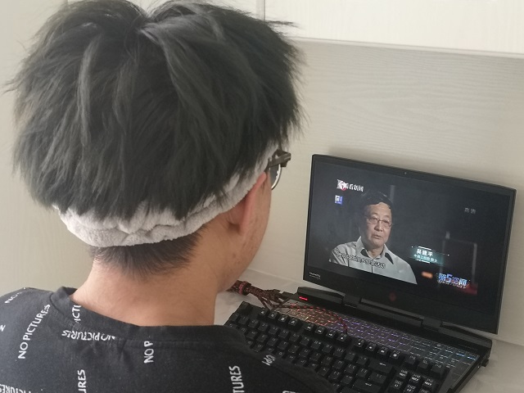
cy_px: 196
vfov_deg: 30.3
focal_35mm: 48
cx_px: 262
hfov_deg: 39.7
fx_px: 727
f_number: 1.8
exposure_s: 1/33.3
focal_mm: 3.95
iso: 160
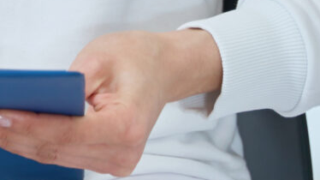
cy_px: -351
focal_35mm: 347
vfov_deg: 3.4
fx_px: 2942
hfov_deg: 5.9
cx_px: -548
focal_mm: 48.4
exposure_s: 1/250
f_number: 2.8
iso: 320
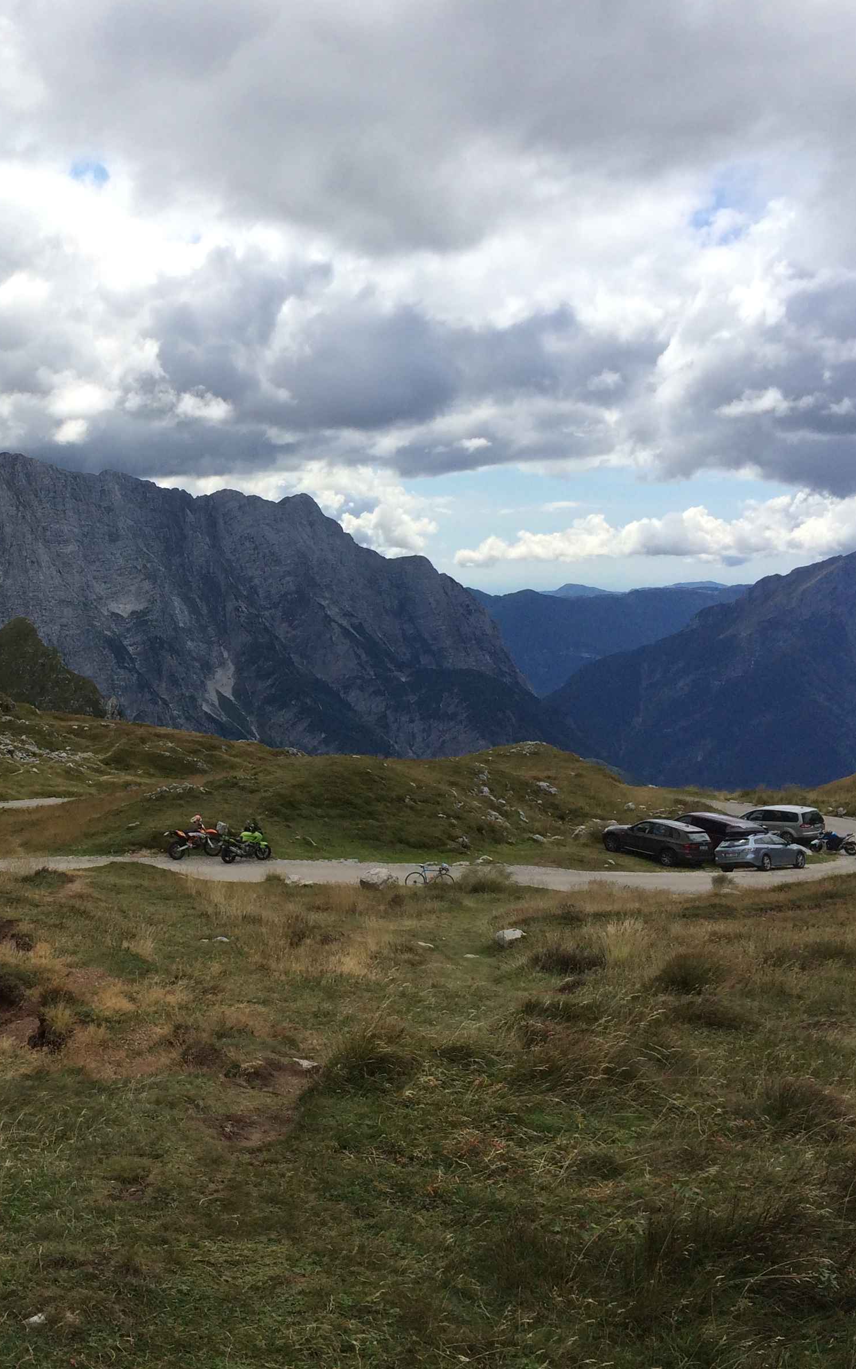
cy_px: 669
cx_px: 93
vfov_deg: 47.2
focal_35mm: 42
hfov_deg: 29.3
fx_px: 1568
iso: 32
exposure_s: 1/3425
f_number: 2.2
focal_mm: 4.15
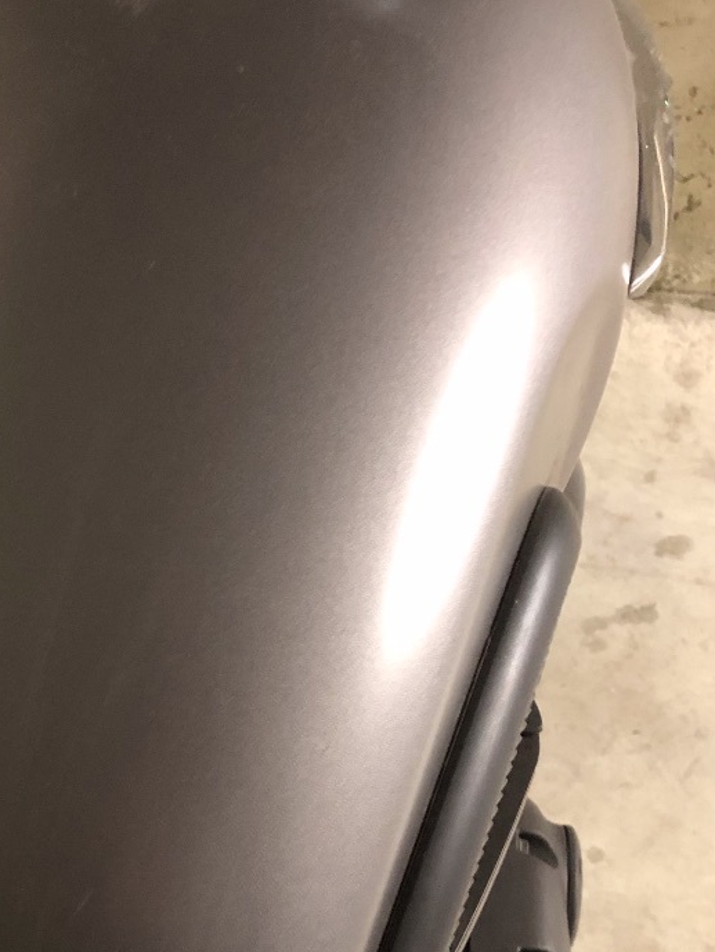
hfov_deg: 27.2
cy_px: 626
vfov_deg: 36.5
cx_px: 94
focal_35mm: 52
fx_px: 1432
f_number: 1.8
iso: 100
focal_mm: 4
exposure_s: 1/4
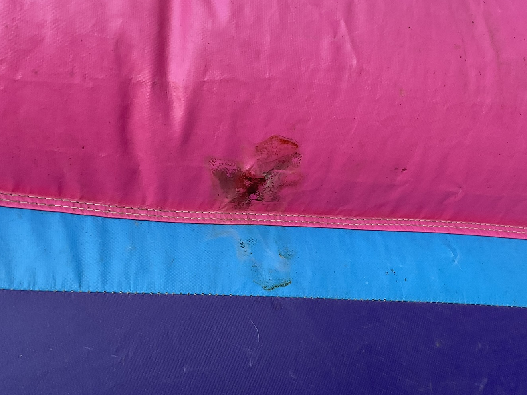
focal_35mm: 45
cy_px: 201
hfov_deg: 42.0
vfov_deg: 32.2
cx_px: 299
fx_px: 685
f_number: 1.8
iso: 50
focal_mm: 3
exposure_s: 1/122
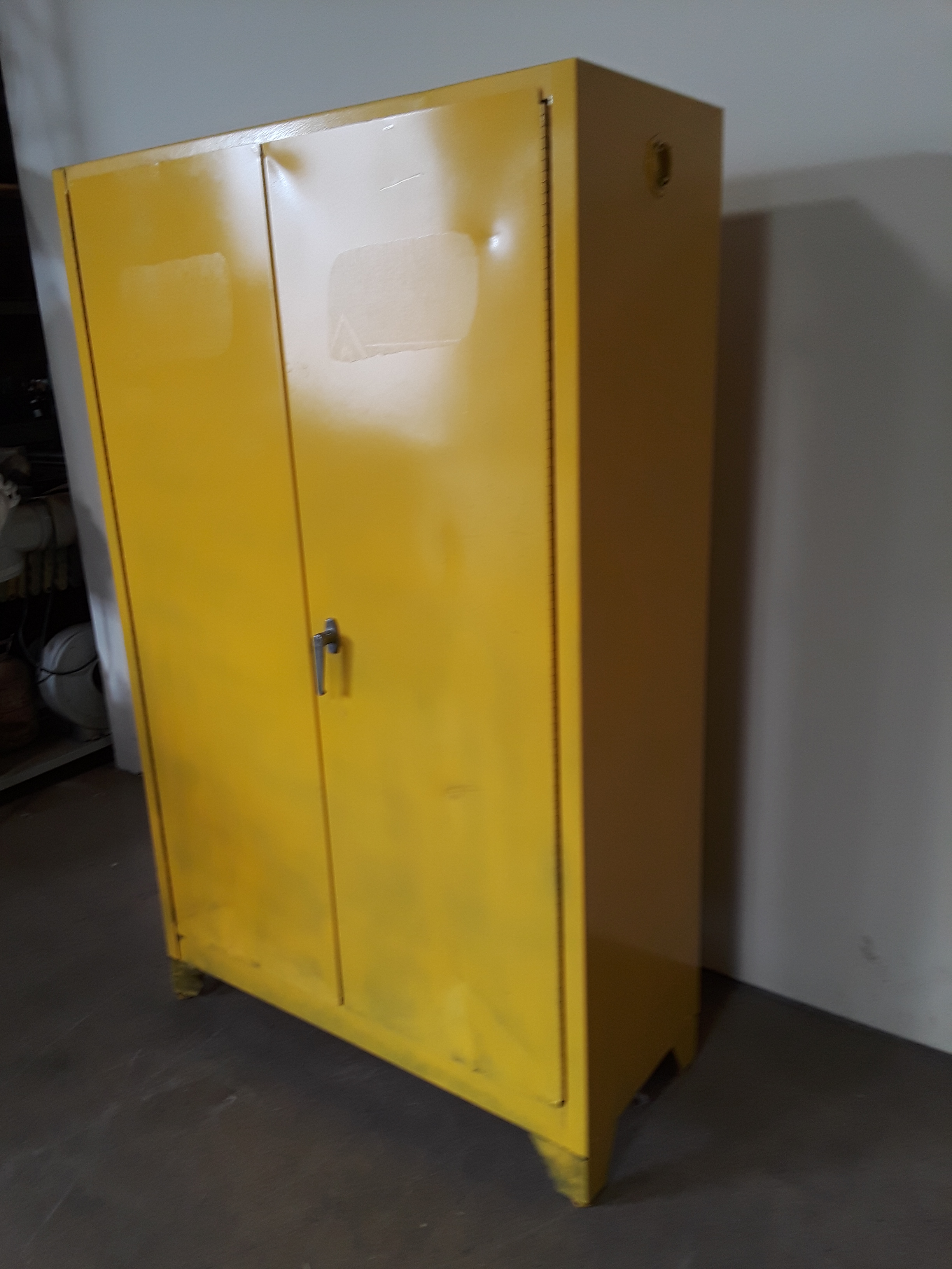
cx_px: 476
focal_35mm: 28
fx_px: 1027
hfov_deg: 49.7
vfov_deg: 63.4
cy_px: 634
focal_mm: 2.9
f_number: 1.9
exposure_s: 1/40
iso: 40
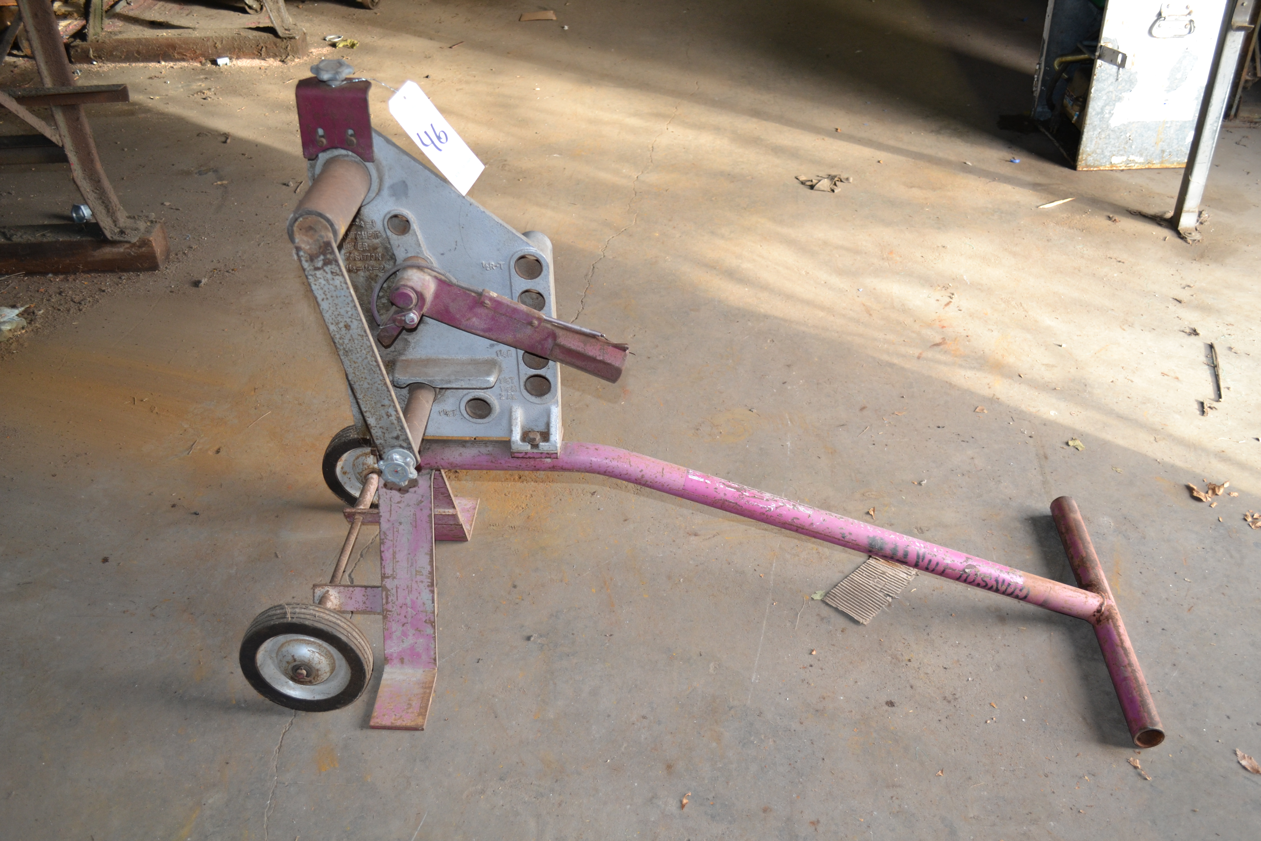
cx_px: 630
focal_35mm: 33
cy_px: 420
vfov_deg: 40.0
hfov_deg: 57.2
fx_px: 1156
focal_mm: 22
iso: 400
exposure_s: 1/100
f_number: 3.8
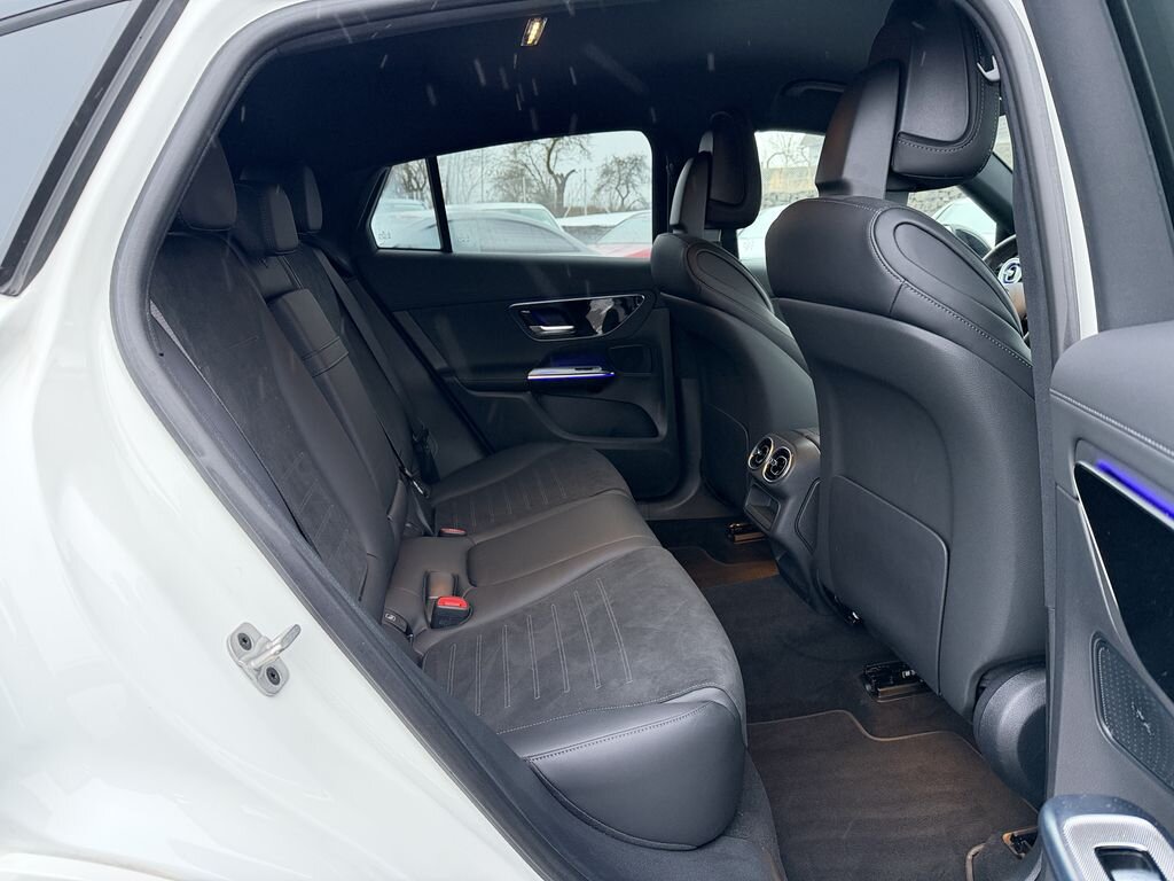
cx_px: 587
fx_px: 814
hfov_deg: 71.6
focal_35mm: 24
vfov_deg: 56.8
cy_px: 440
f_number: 1.78
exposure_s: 1/60
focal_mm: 6.76
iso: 320
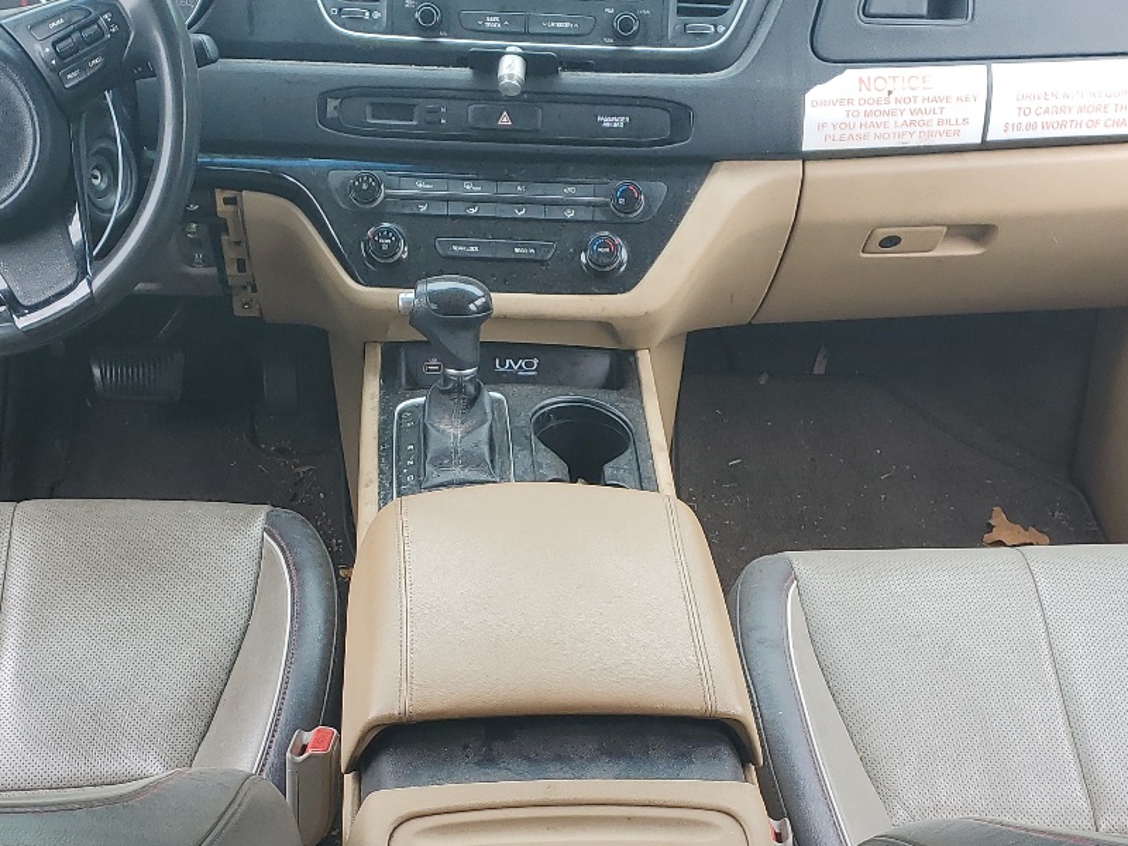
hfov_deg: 36.8
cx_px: 532
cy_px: 596
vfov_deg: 27.8
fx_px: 1694
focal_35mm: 52
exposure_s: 1/179
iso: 50
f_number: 1.5
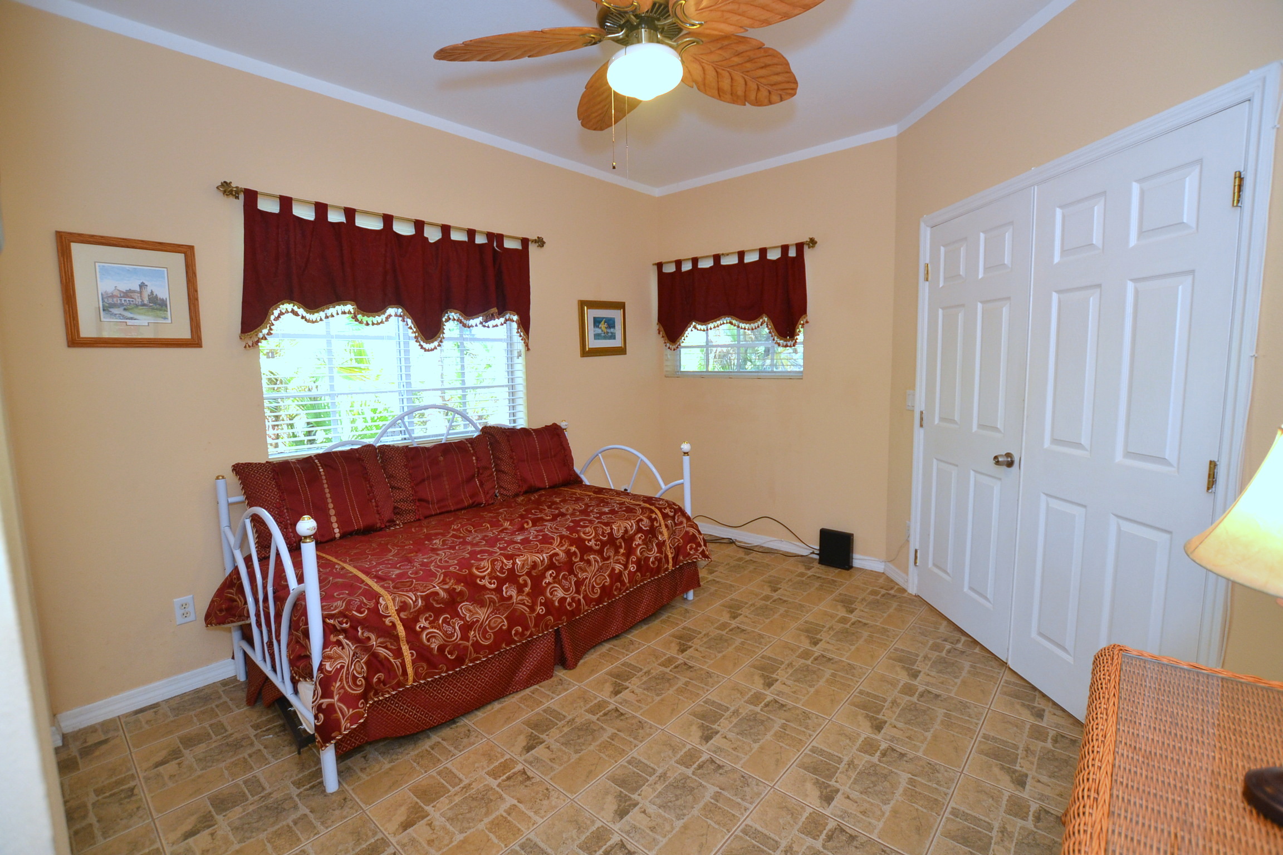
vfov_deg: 77.3
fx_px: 535
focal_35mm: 15
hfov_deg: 100.4
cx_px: 642
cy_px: 428
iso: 560
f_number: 3.5
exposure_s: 1/60
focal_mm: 10
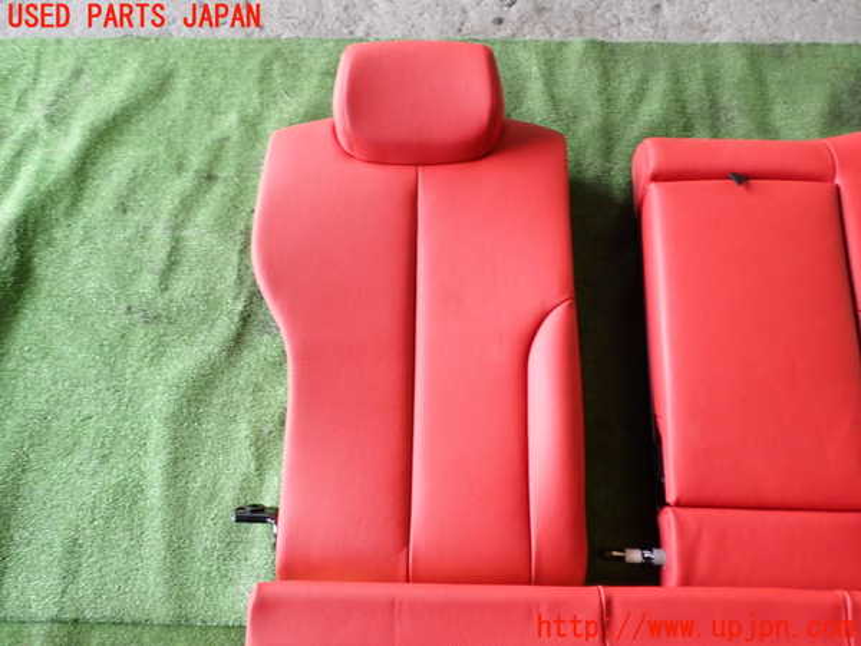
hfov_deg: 56.8
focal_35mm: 32
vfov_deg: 44.2
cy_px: 323
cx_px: 430
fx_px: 796
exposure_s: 1/50
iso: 200
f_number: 2.4
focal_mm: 5.79
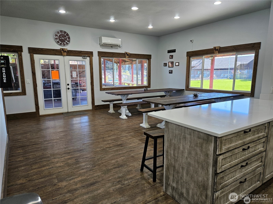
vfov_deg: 58.9
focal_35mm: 23
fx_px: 181
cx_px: 136
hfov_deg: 73.9
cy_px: 102
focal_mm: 5.4
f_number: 1.8
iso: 80
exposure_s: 1/120
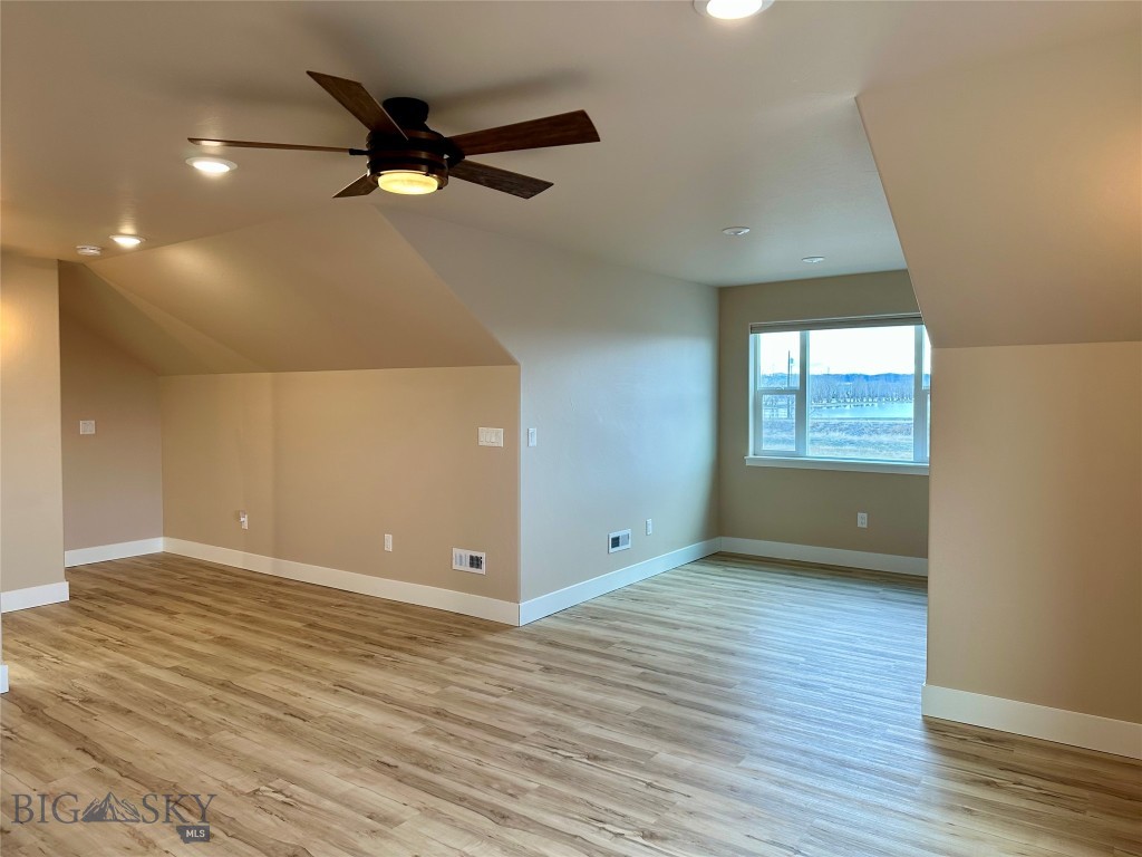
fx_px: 792
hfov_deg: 71.6
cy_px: 428
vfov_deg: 56.8
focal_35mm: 24
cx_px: 571
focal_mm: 6.86
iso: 125
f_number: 1.78
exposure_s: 1/120
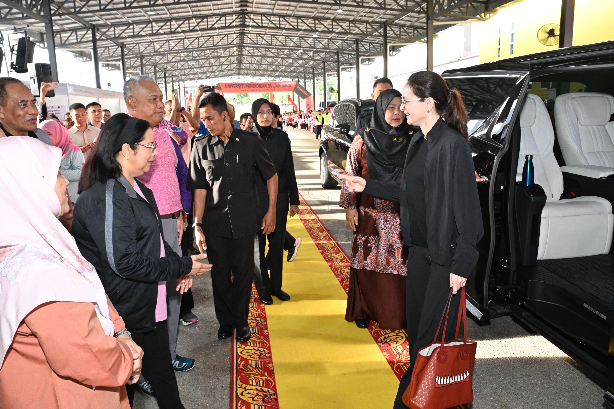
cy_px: 204
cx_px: 307
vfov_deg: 44.3
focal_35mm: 30
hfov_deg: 62.8
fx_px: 503
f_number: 9
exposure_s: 1/125
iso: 2500
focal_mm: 29.5
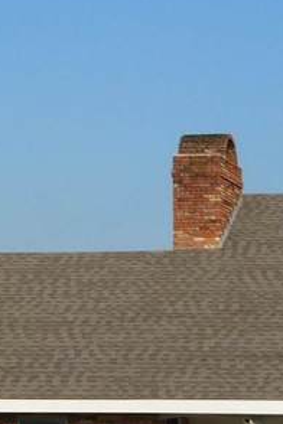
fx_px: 1604
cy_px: 464
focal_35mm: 136
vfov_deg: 14.7
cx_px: 475
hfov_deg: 9.7
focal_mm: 5.3
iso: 125
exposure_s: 1/500
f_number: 6.4
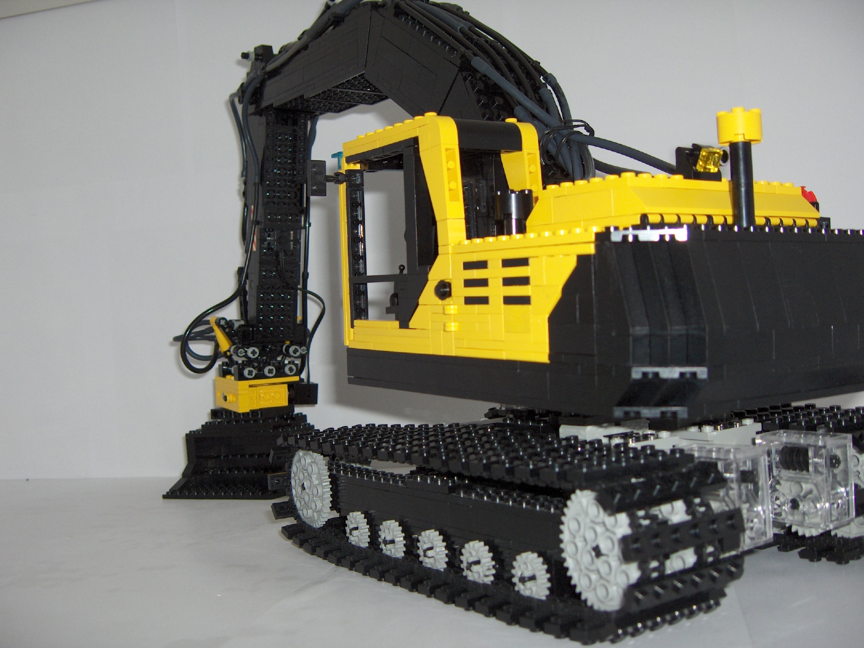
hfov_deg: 47.9
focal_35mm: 39
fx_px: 973
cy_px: 324
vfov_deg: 36.8
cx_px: 432
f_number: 2.8
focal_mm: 8
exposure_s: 1/60
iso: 100
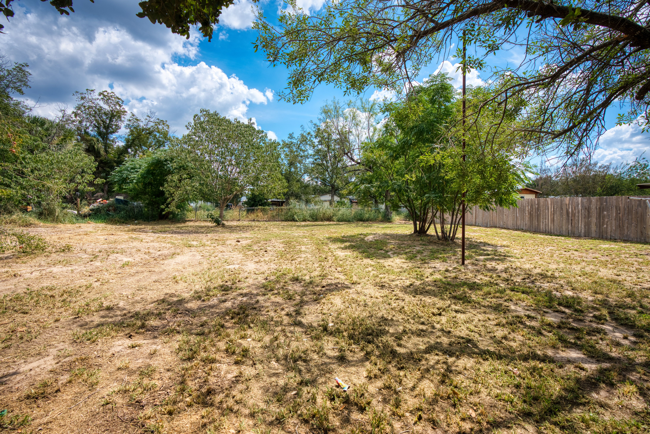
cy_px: 217
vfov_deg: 73.8
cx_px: 325
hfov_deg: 96.7
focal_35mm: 16
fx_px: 289
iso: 100
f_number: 7.1
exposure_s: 1/800
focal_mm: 16
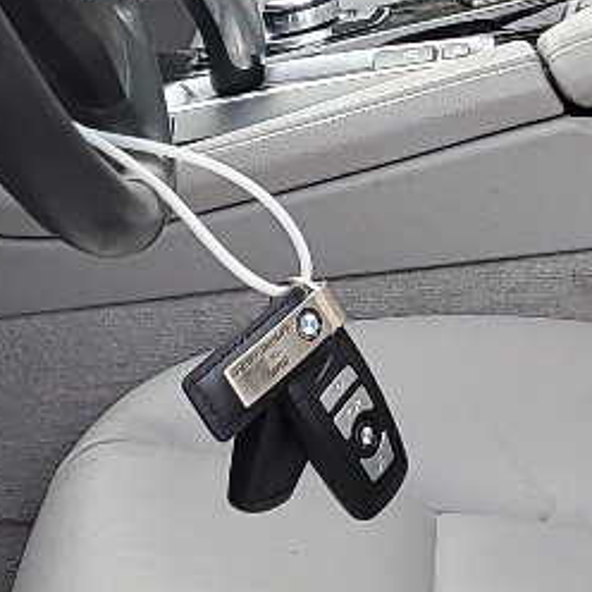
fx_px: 2864
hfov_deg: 11.8
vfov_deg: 11.7
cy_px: 21
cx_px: 384
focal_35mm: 148
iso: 57
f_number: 1.5
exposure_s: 1/120
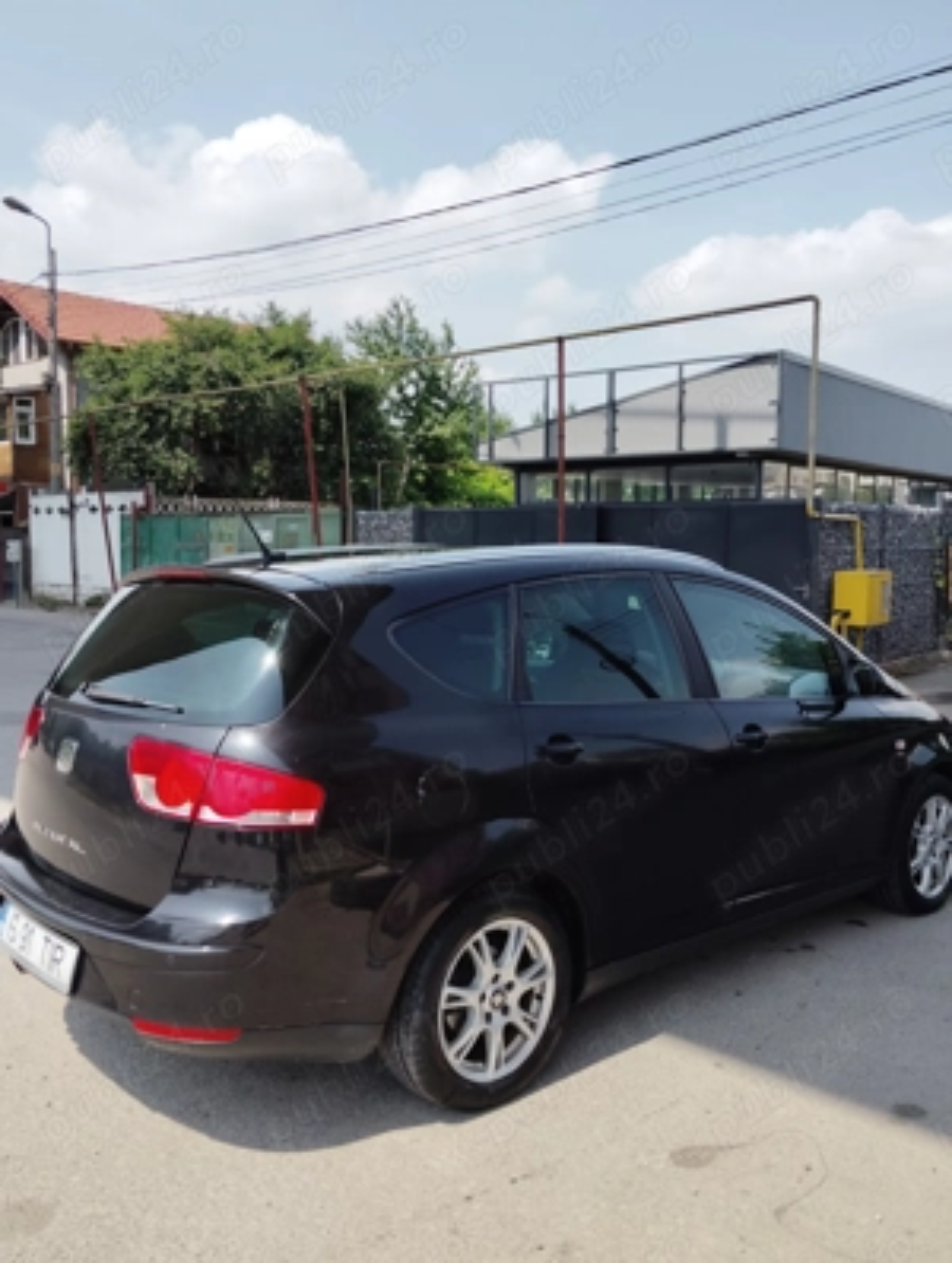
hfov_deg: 48.4
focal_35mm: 29
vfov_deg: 61.6
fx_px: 1060
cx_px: 476
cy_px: 632
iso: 50
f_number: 1.8
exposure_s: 1/1244
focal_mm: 4.25
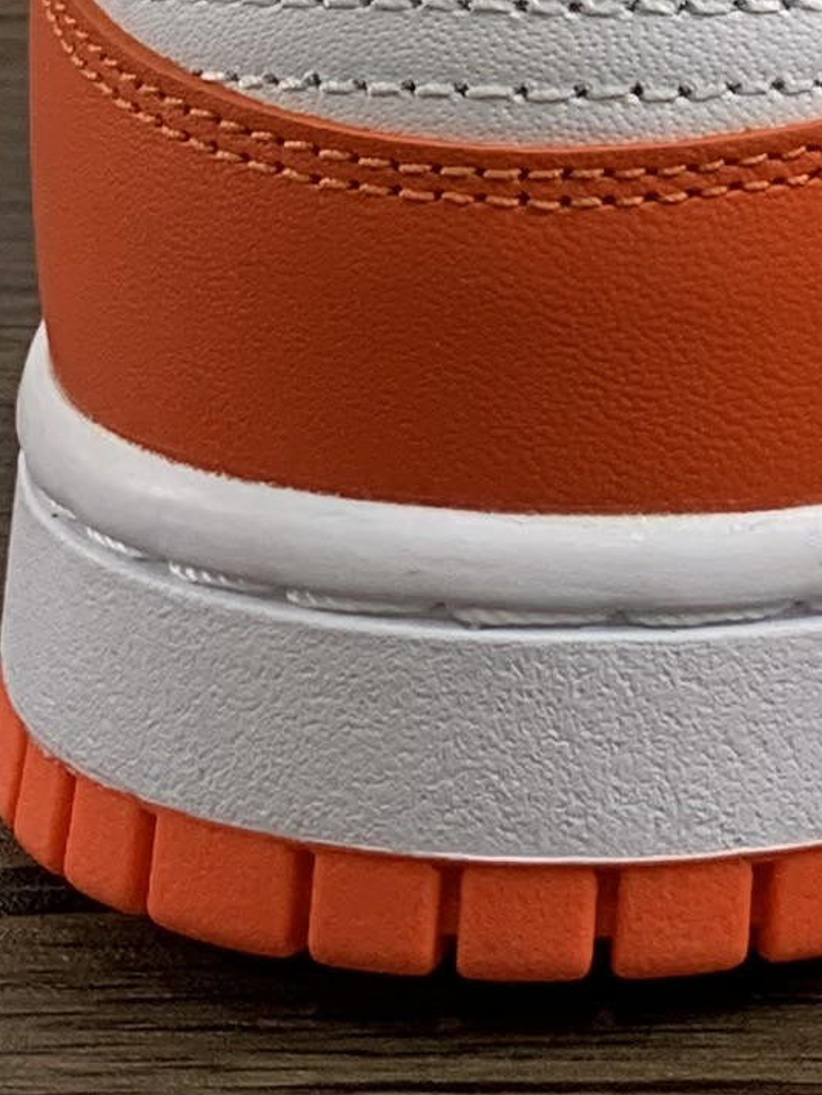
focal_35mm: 147
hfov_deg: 9.2
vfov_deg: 12.0
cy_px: -1063
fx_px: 4653
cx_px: 1833
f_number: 1.8
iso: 50
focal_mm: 4.25
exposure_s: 1/121
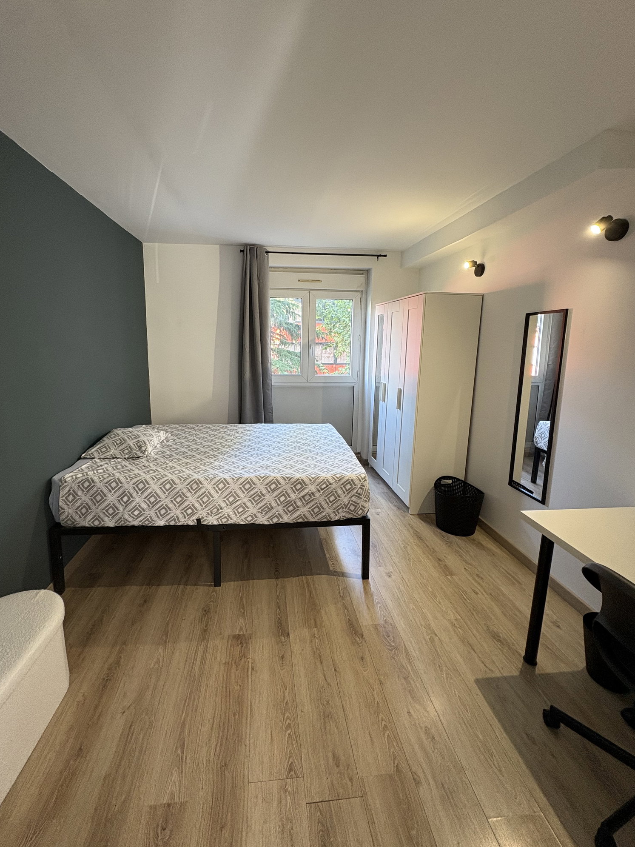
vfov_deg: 98.0
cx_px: 296
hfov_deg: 81.6
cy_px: 395
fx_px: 367
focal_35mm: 15
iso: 125
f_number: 2.2
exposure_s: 1/50
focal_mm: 2.22
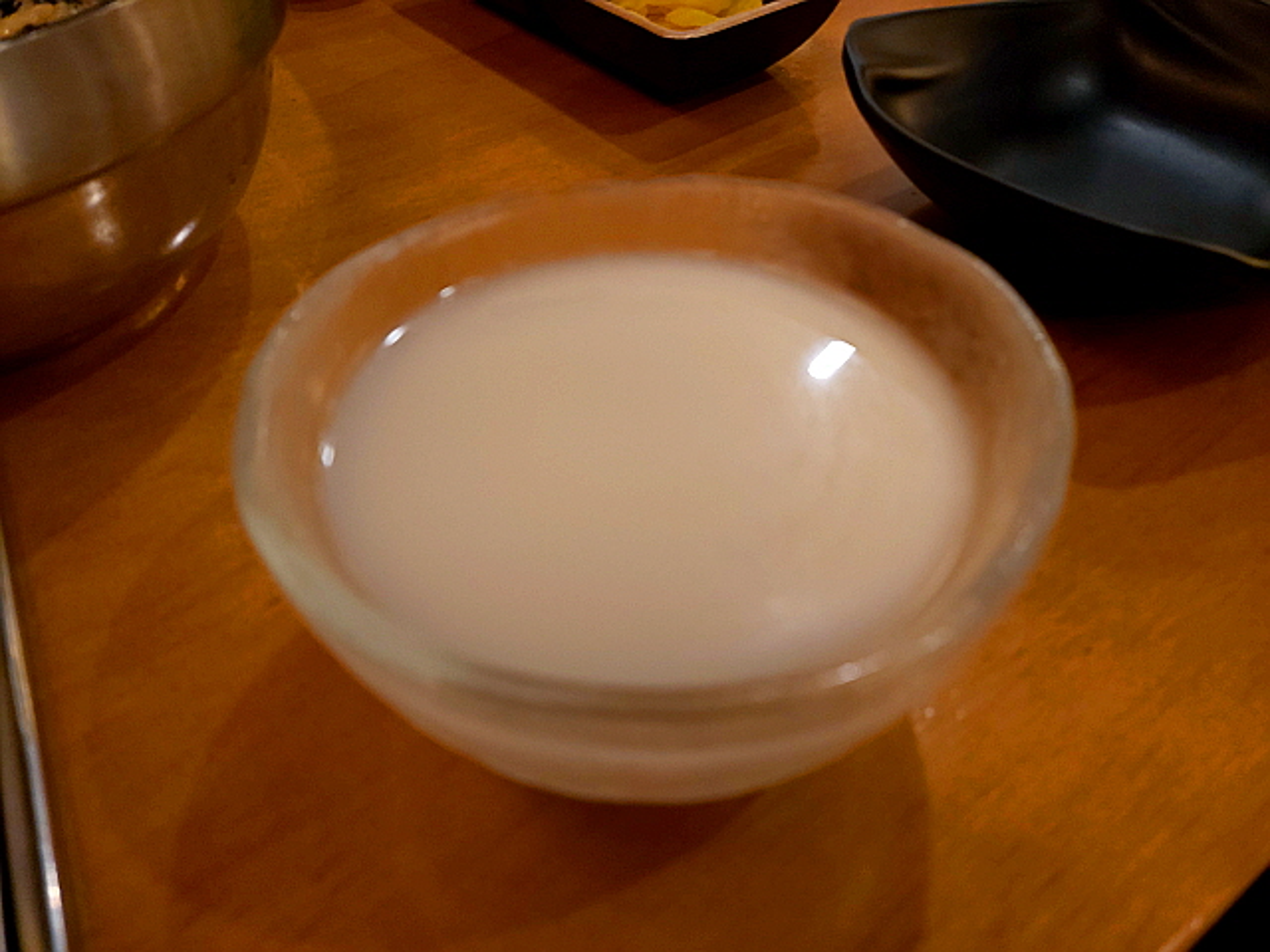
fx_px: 917
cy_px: 476
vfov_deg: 54.9
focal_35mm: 25
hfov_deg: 69.4
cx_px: 635
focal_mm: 4.58
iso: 500
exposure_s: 1/24
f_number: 2
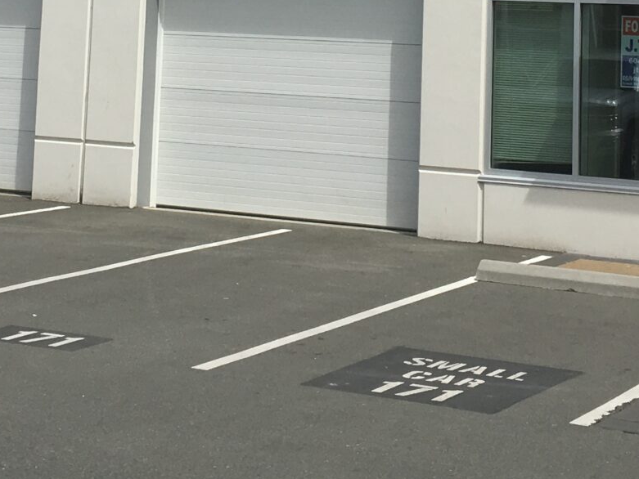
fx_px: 1754
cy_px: -178
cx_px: 277
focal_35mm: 95
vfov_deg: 14.8
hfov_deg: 20.6
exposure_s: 1/2404
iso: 25
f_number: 2.2
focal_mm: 4.15
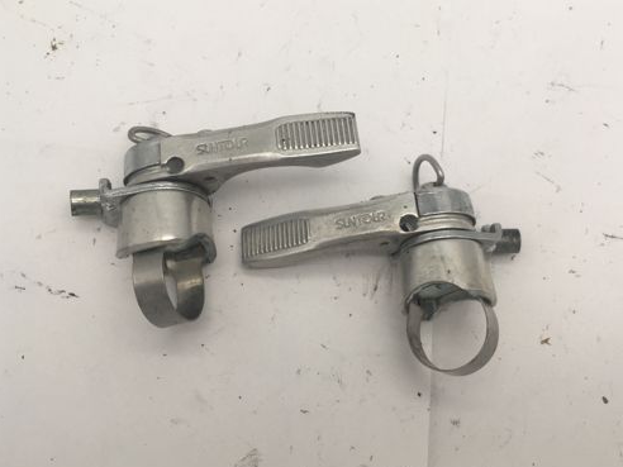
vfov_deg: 42.9
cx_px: 329
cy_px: 225
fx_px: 594
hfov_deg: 55.3
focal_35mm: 33
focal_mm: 4.15
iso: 32
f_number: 2.2
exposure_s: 1/60
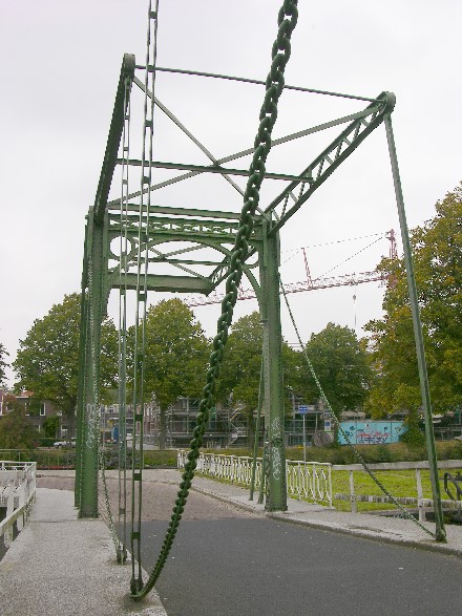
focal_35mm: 35
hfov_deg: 40.7
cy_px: 308
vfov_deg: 52.6
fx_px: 623
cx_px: 231
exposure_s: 1/120
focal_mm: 8.9
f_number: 7.1
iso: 50
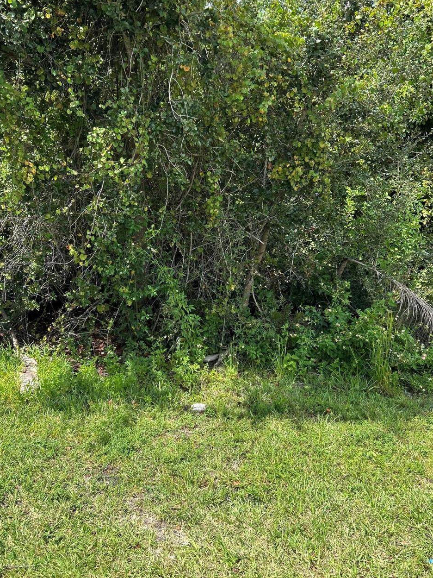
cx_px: 205
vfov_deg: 56.5
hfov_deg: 44.1
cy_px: 243
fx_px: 534
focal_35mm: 32
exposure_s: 1/1412
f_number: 1.5
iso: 50
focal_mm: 5.7
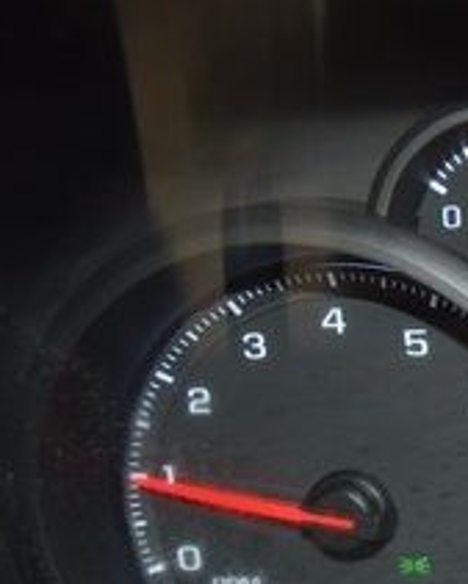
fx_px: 1332
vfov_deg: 24.1
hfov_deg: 16.3
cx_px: 878
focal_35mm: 77
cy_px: 519
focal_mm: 18
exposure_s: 1/30
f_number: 3.5
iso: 560
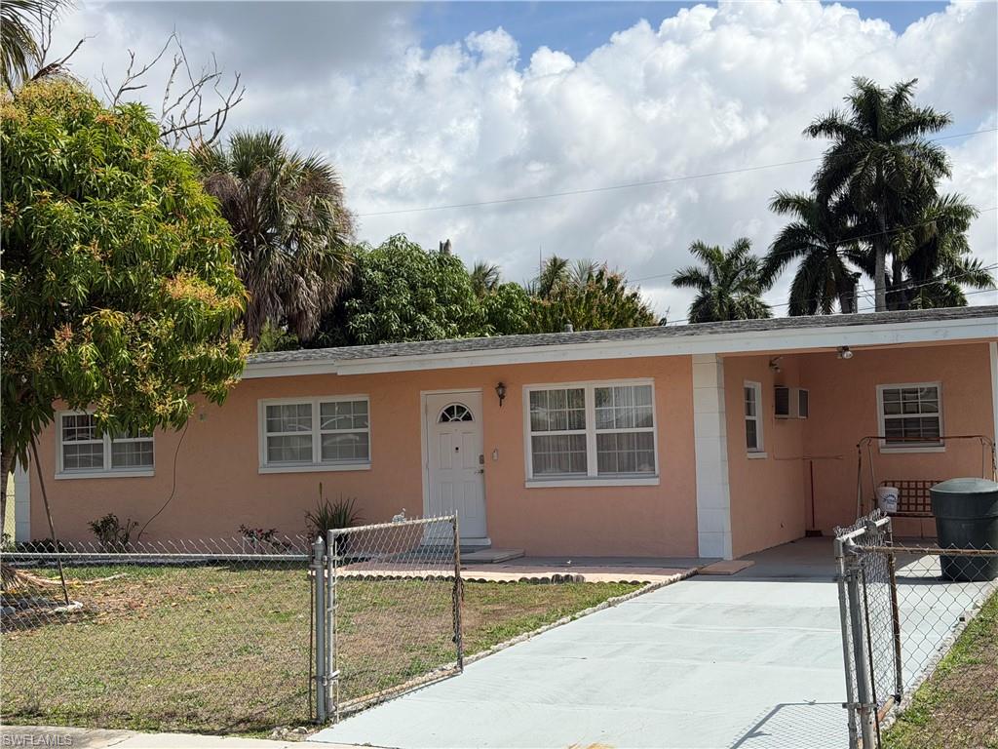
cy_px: 374
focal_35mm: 48
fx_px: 1384
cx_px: 499
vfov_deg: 30.3
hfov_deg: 39.7
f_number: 1.78
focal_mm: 6.76
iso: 64
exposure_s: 1/6536
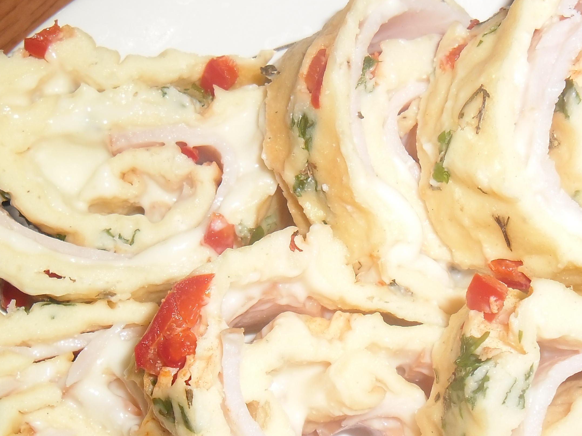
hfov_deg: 35.3
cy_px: 252
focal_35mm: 54
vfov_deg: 27.0
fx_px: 908
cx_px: 367
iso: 80
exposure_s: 1/45
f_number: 3.5
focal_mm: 4.9
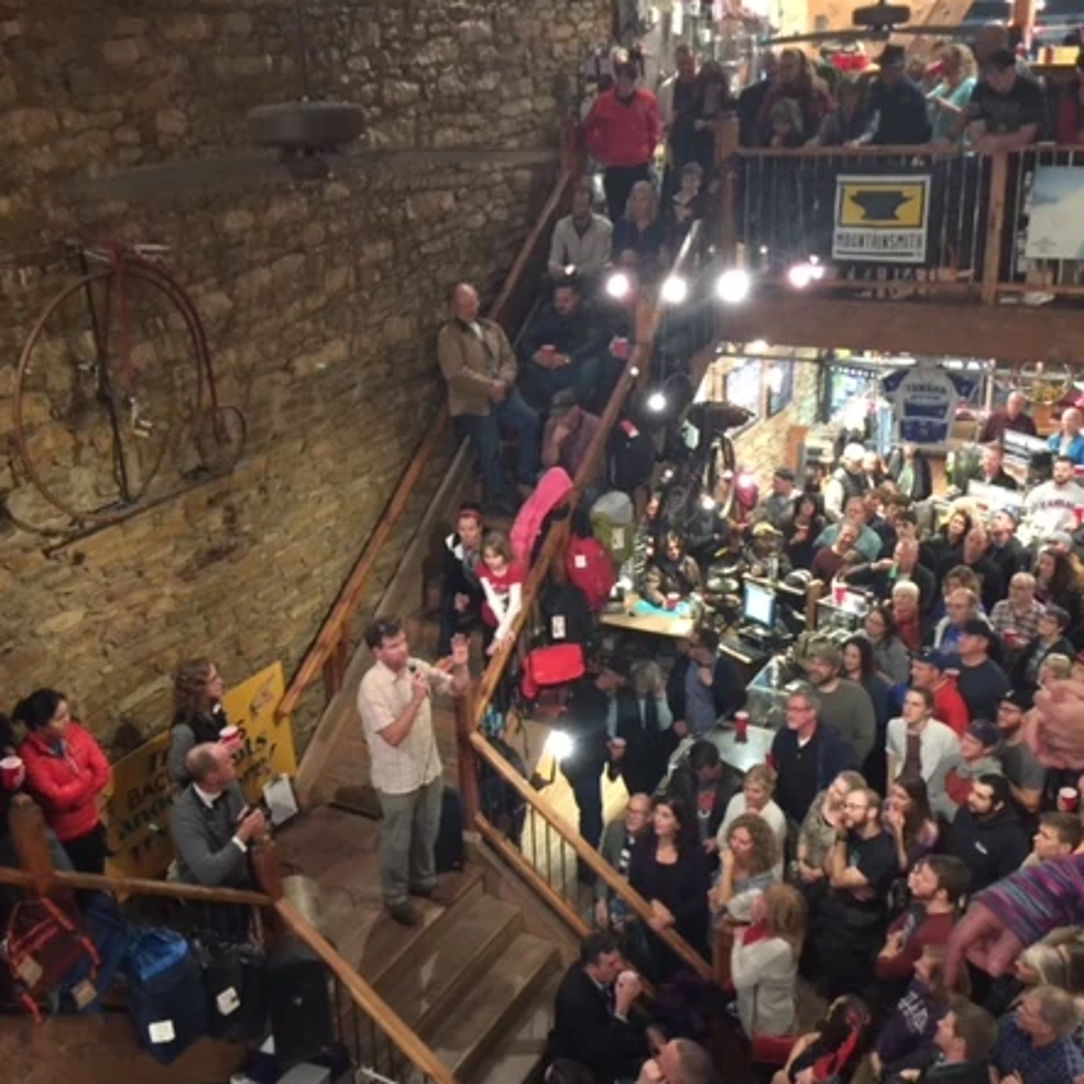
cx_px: 470
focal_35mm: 37
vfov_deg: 44.9
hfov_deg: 44.8
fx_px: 1311
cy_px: 573
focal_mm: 4.15
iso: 64
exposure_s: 1/4
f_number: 2.2
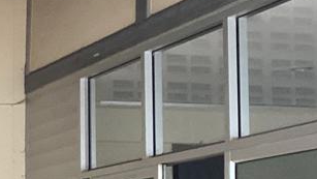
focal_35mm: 126
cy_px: 214
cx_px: -261
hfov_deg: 14.8
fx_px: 1060
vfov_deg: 9.5
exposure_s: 1/60
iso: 80
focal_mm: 3.3
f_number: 2.4
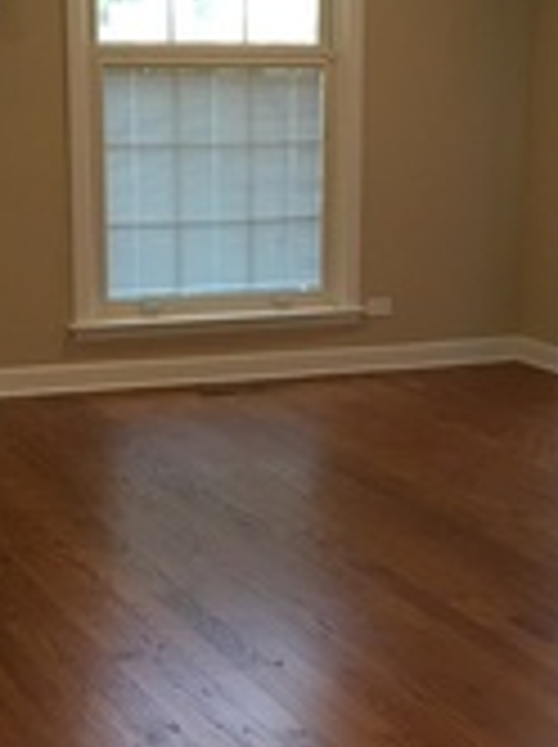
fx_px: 1810
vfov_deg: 23.2
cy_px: 500
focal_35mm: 84
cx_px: 320
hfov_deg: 17.5
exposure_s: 1/30
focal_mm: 4.15
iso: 40
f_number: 2.2
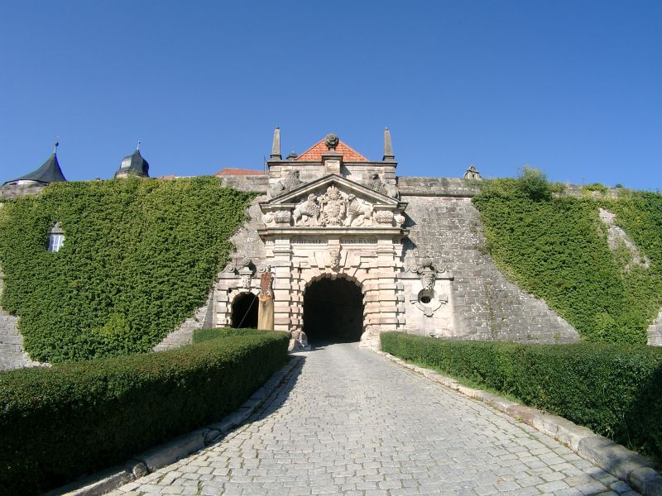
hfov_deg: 54.0
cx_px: 331
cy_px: 248
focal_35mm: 34
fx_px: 650
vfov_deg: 41.8
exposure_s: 1/576
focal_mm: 7.13
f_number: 4
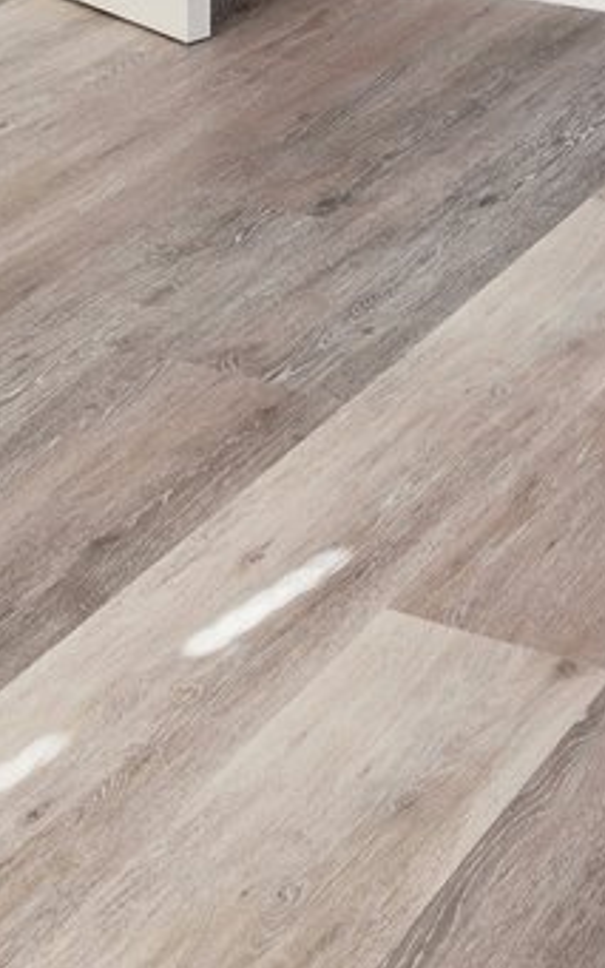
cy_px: -721
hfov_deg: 13.3
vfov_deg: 17.6
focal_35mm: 98
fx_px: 2586
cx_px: 443
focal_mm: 16
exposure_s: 1/25
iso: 200
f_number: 7.1
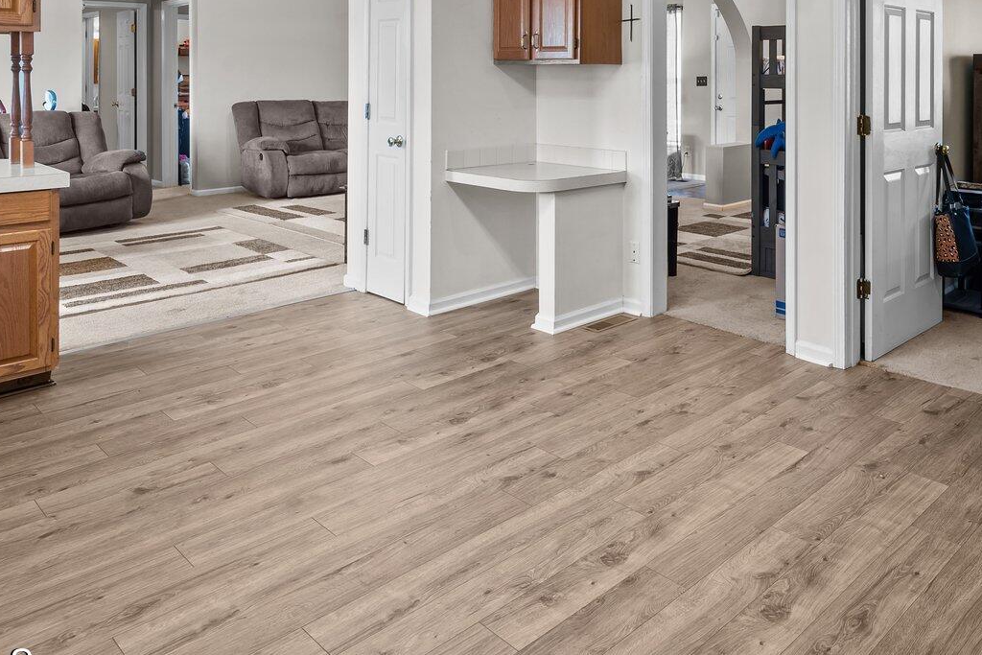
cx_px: 739
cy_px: 68
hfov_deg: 61.7
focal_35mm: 28
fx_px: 764
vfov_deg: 42.6
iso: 400
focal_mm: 14
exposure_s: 1.3
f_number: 8
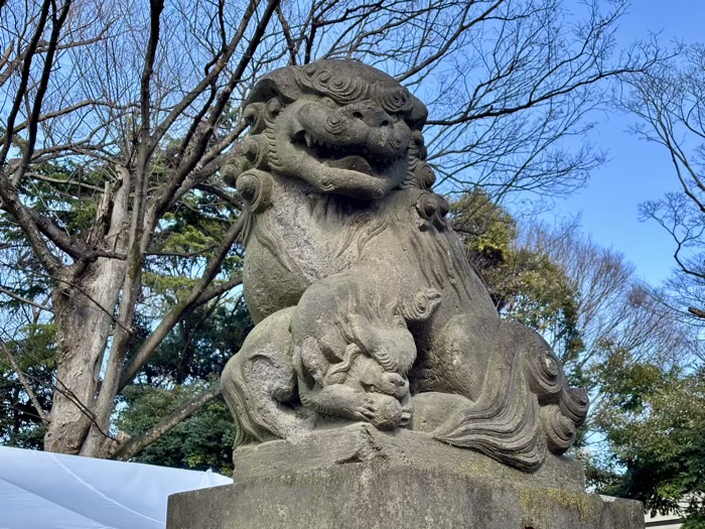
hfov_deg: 36.8
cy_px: 264
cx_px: 352
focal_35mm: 52
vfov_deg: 28.0
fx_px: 1059
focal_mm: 5.96
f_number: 1.6
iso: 32
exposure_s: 1/622
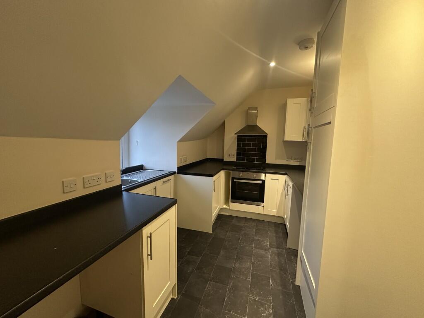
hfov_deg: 102.1
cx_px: 212
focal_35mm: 14
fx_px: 171
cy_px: 159
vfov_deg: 85.7
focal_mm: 2.22
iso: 400
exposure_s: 1/50
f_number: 2.2
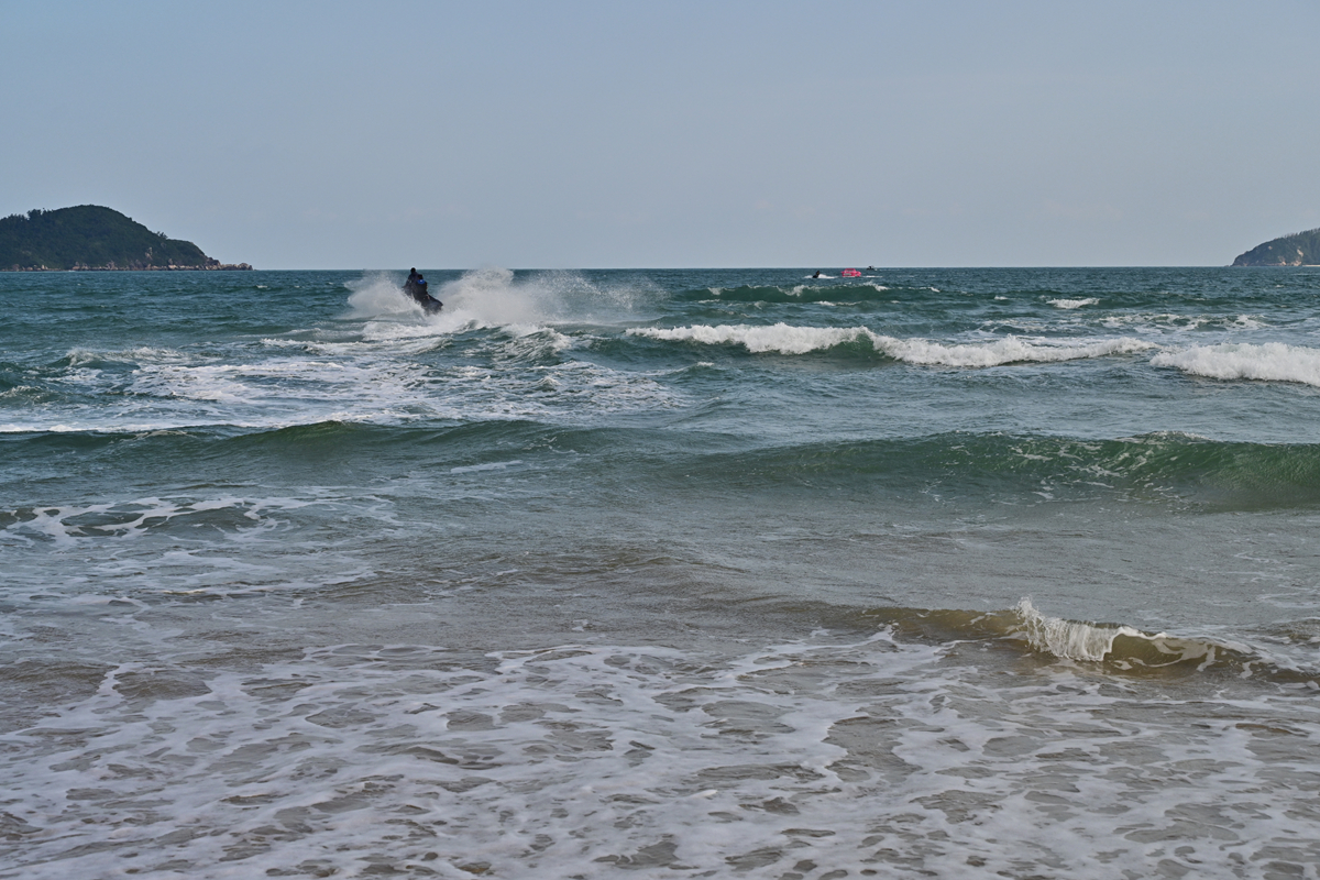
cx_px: 660
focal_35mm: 52
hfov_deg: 38.2
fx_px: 1907
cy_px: 440
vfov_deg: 26.0
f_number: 9
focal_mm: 52
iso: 320
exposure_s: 1/640
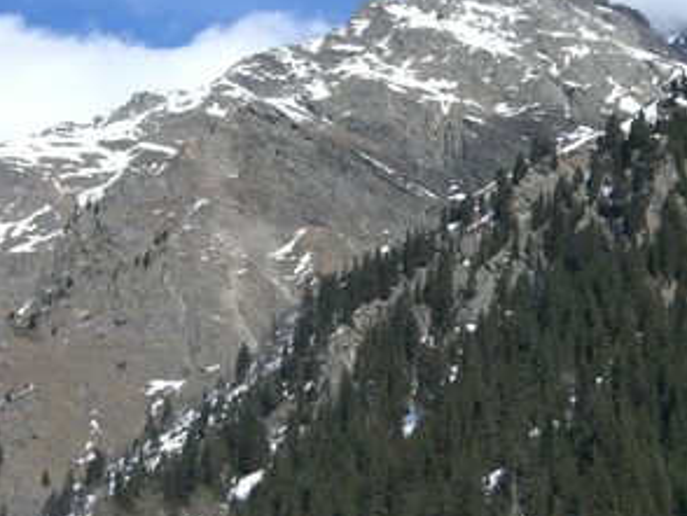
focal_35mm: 71
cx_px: 488
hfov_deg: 27.1
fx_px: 1410
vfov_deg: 20.7
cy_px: 229
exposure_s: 1/200
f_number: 8
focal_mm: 7.9
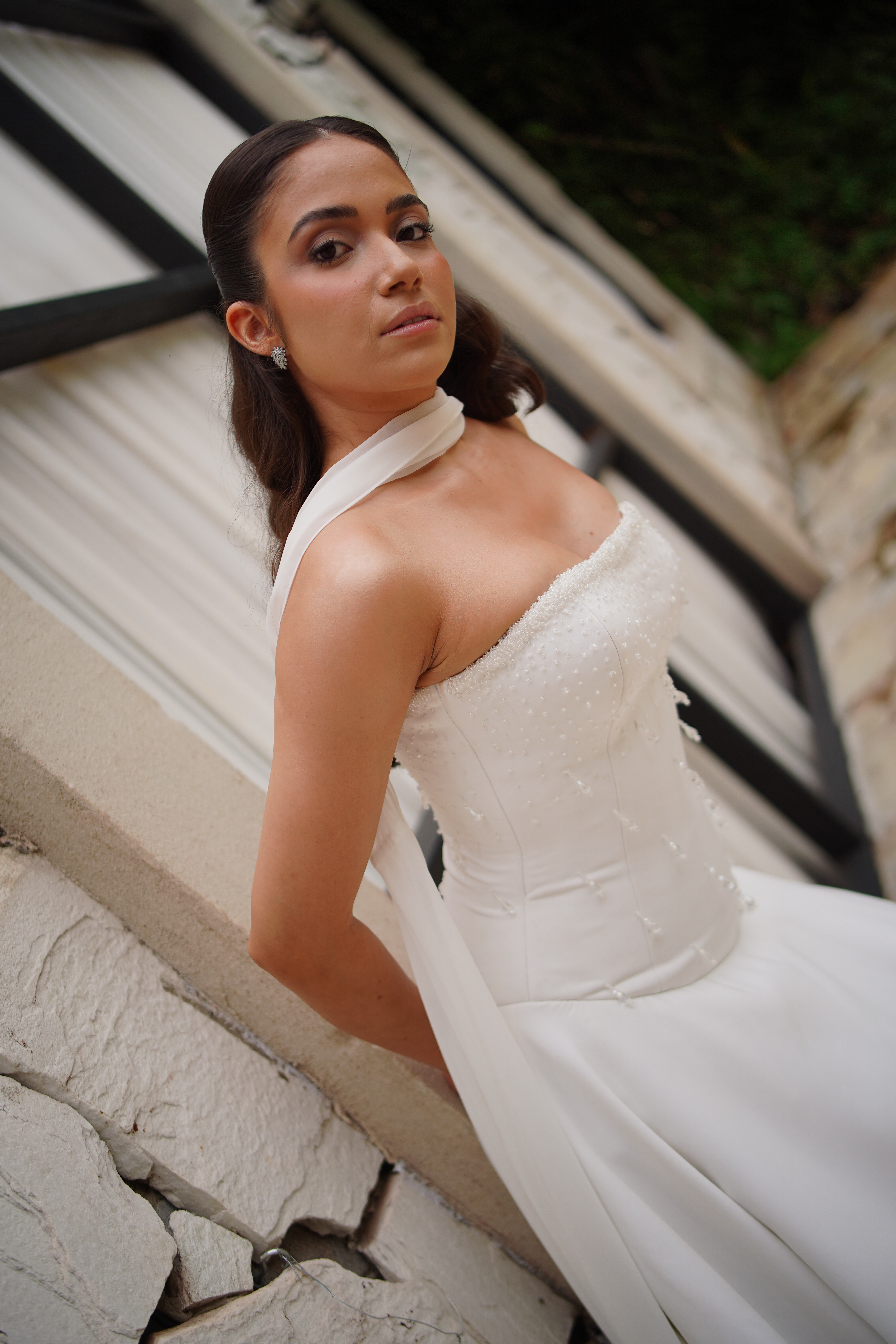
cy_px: 672
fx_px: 1307
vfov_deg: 54.4
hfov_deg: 37.9
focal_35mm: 35
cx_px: 448
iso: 125
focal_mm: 35
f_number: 2
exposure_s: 1/640
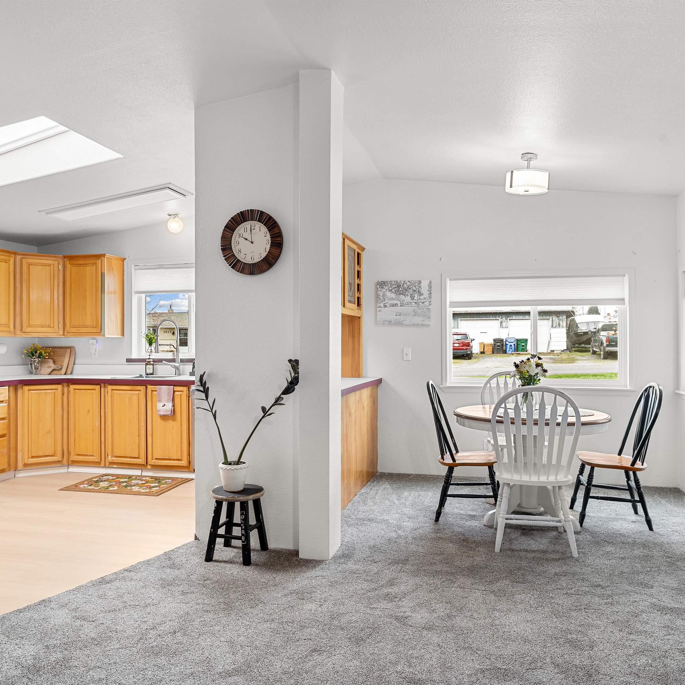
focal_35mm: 26
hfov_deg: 60.9
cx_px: 359
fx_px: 582
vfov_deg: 60.9
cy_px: 349
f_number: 8
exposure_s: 1/2
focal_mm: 20
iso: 200
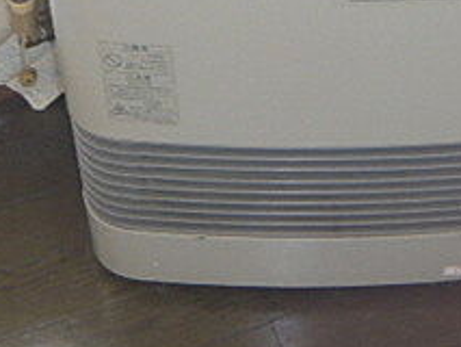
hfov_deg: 23.2
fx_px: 1119
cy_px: -95
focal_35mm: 84
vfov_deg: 16.7
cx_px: 301
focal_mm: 4.6
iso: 100
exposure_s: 1/30
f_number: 2.8
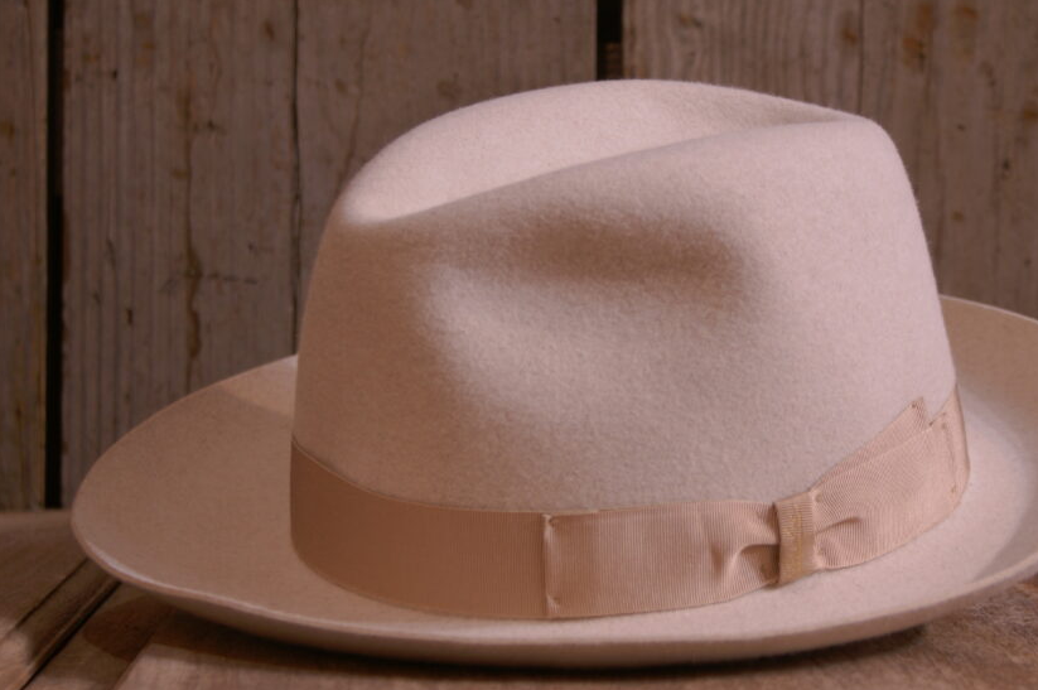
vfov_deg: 12.2
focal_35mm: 112
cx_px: 621
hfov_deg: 18.3
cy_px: 346
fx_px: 3226
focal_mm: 60
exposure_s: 1/5
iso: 100
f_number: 5.6
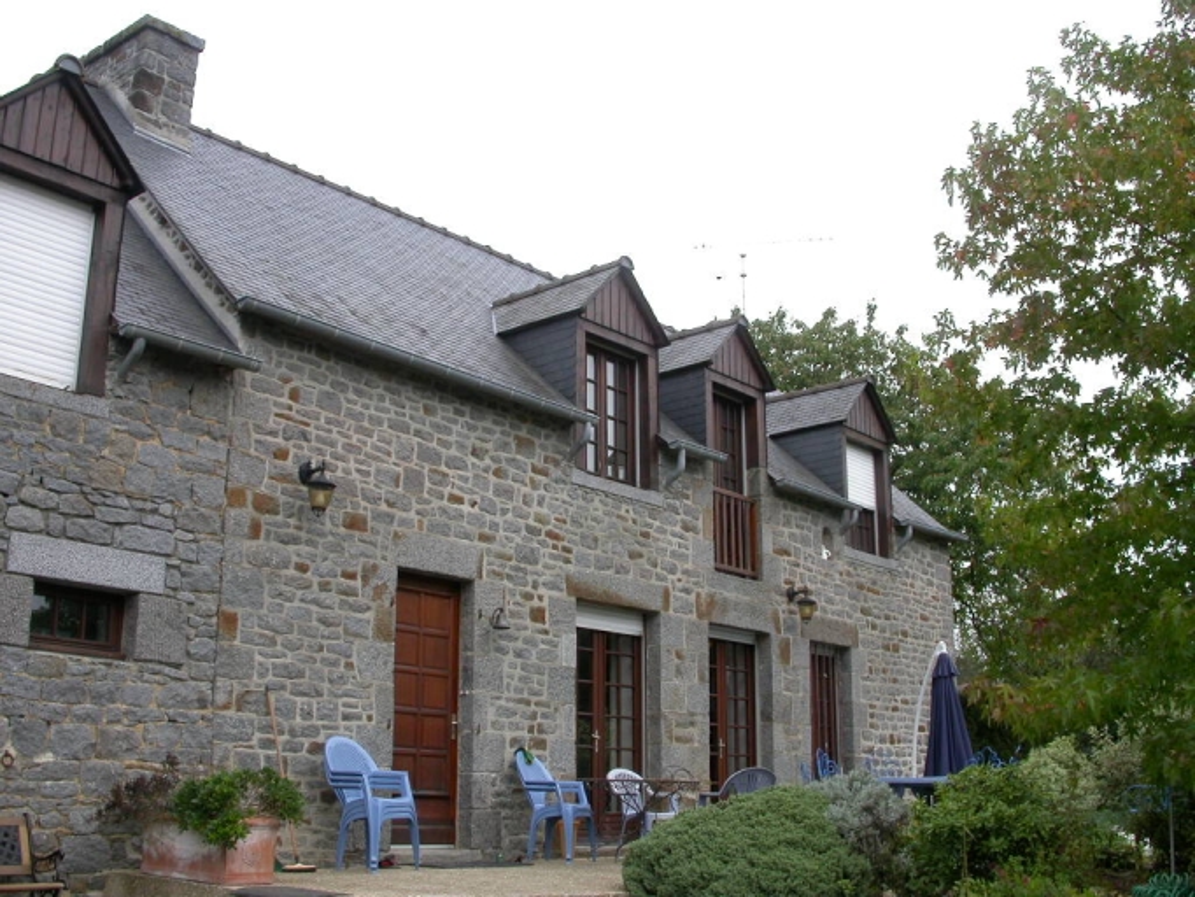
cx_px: 598
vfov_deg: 37.7
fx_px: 1312
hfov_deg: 49.0
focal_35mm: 38
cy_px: 448
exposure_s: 1/188
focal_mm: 7.85
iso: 100
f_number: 6.7
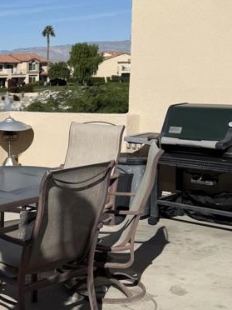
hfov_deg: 20.3
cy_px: 149
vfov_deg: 29.4
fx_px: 590
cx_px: -75
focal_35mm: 66
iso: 80
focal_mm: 6.76
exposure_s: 1/10309
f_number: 1.78
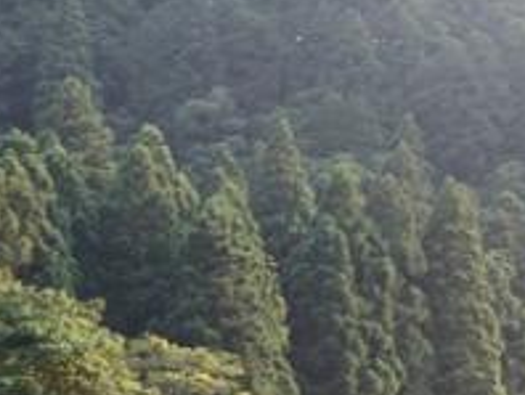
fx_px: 1989
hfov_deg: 14.1
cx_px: -265
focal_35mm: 131
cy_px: 591
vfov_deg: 10.9
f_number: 1.8
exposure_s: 1/122
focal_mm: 4.25
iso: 32
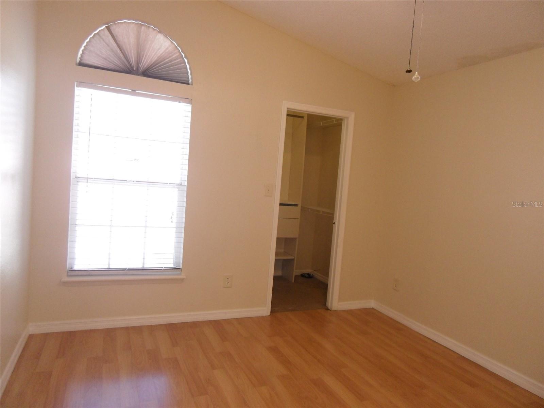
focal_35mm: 24
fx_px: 377
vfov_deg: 56.8
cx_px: 272
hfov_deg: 71.6
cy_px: 204
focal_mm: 4.3
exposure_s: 1/45
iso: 200
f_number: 2.8
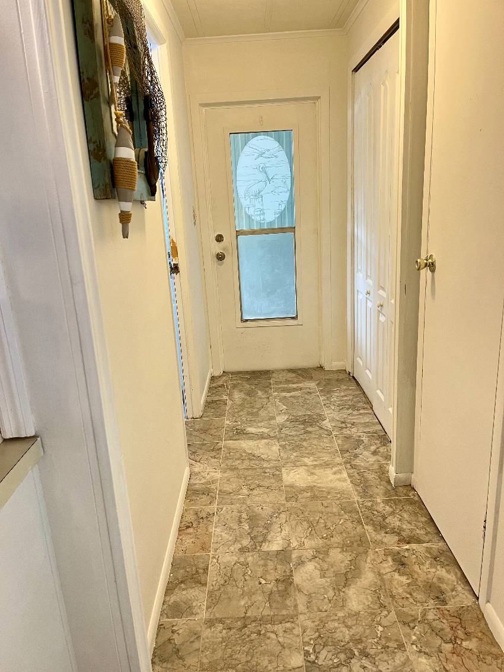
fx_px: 505
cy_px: 336
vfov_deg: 67.3
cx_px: 252
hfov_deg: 53.1
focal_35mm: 26
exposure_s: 1/60
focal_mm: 5.1
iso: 125
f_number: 1.6
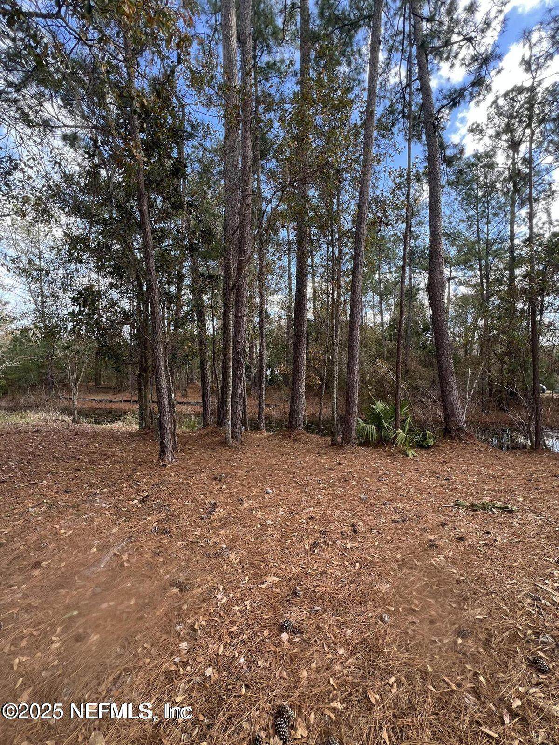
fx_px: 280
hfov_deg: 89.9
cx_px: 280
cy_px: 372
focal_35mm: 13
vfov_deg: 106.2
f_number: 1.8
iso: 32
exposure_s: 1/144
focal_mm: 1.57
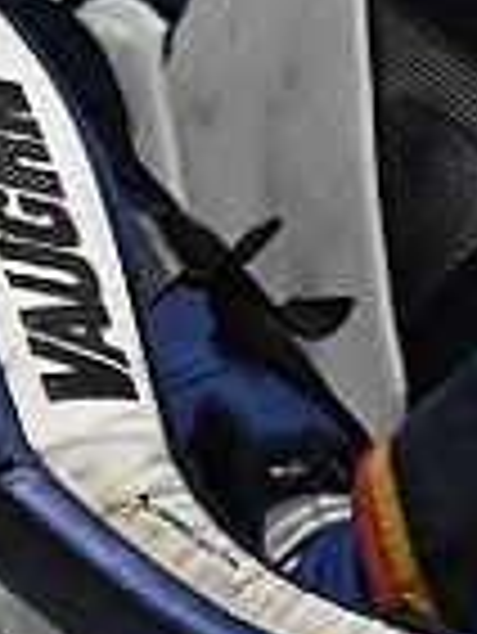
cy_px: -162
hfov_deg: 2.0
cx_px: 2174
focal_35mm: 722
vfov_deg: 2.7
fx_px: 13245
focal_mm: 70
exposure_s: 1/800
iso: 2500
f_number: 3.5
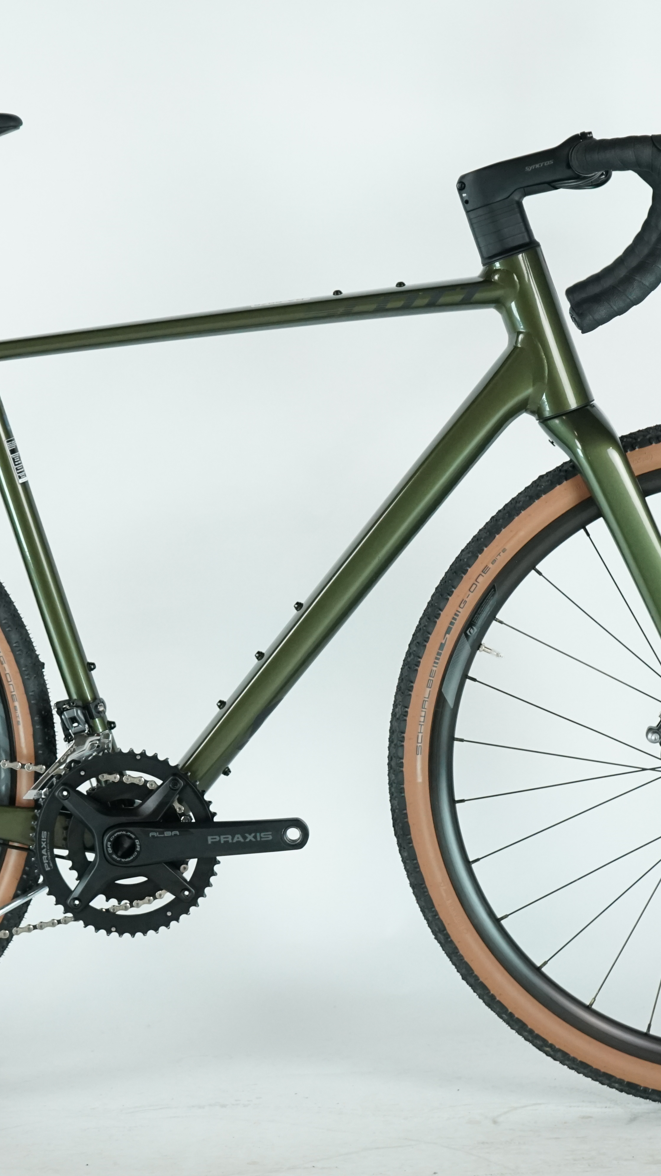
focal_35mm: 103
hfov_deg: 11.7
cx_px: 238
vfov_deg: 20.7
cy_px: 587
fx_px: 3209
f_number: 5.6
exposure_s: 1/200
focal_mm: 65
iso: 2000
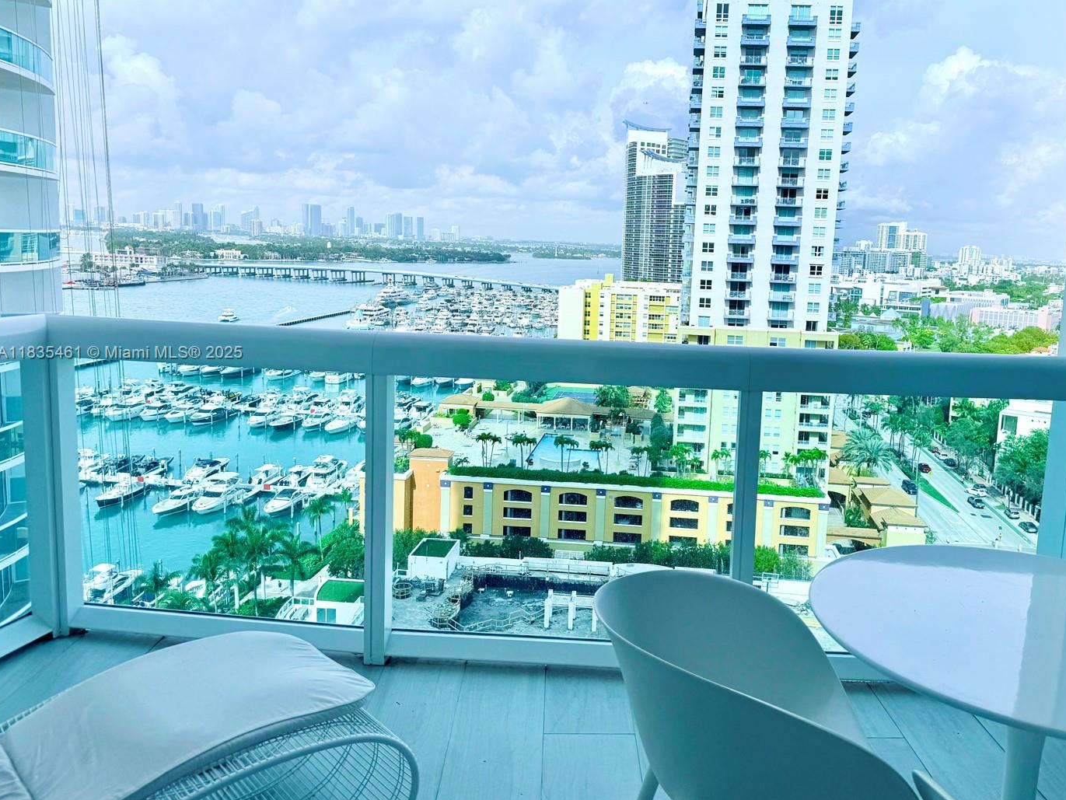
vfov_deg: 49.7
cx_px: 616
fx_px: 862
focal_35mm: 28
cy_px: 354
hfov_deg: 63.1
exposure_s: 1/8130
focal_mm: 6.76
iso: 80
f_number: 1.78
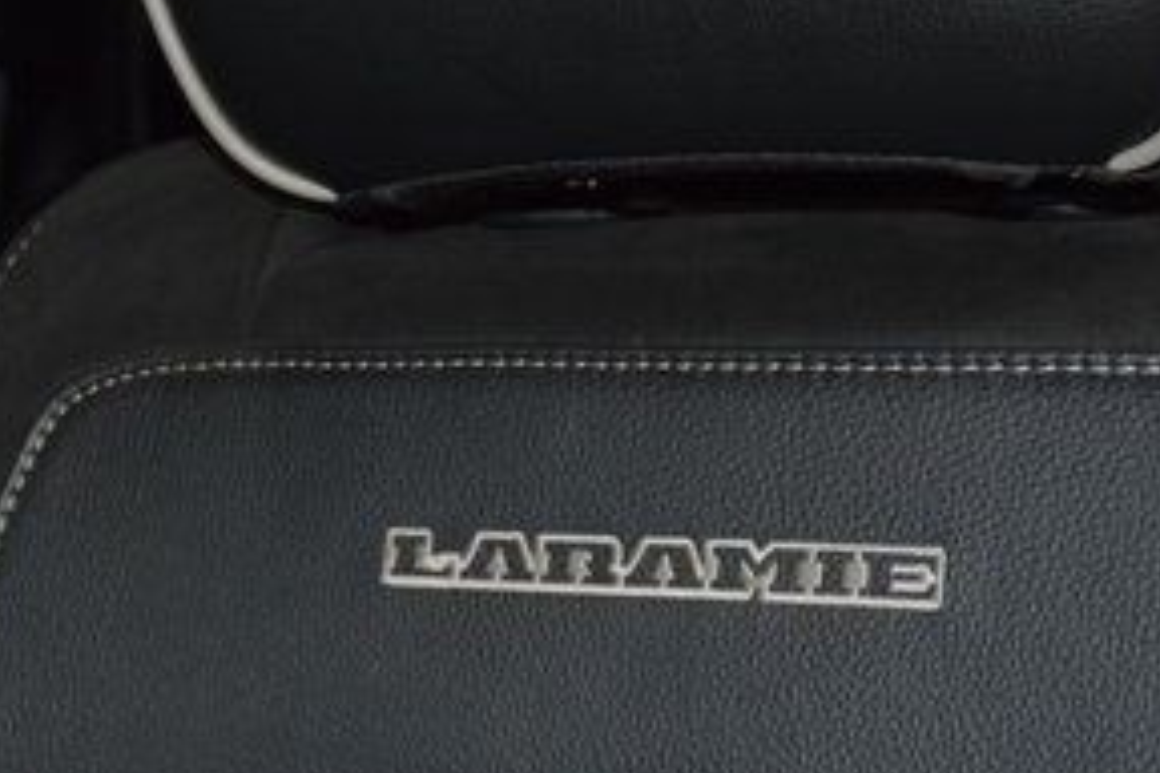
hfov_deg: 25.3
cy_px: 211
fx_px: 2578
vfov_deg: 17.0
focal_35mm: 80
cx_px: 681
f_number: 3.8
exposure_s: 1/125
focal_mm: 24
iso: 1600
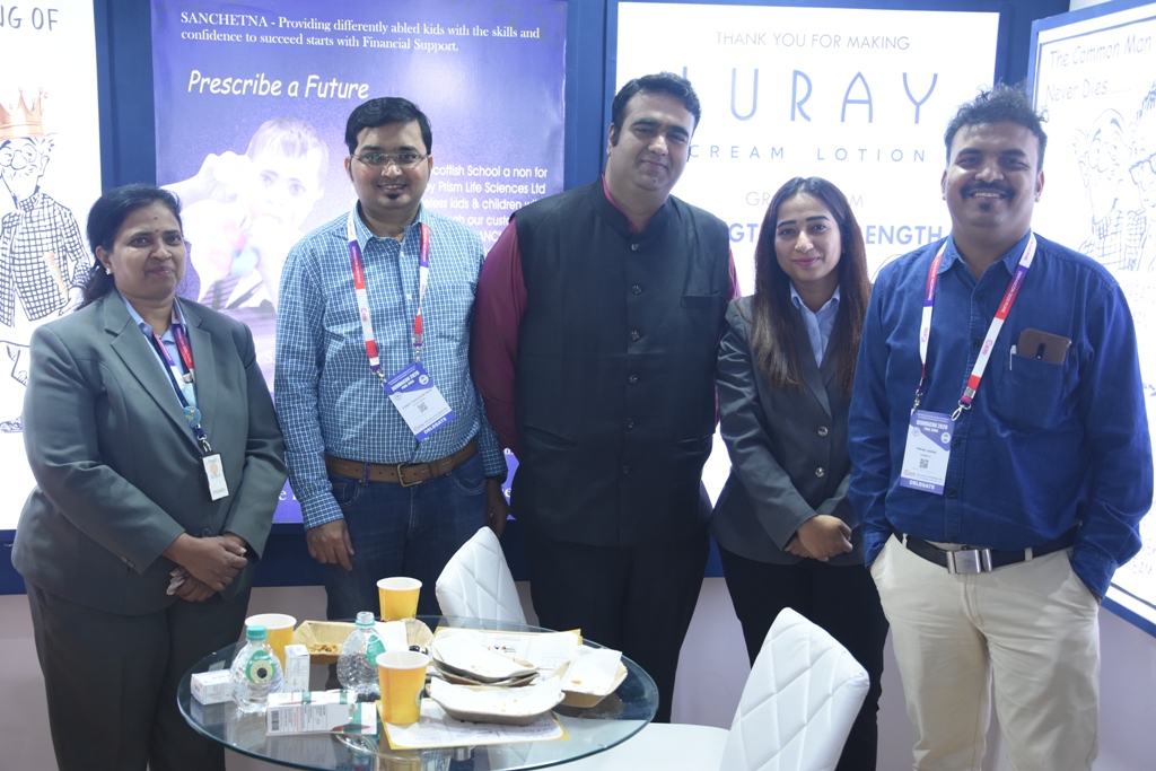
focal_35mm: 45
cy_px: 386
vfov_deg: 29.9
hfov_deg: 43.6
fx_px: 1445
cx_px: 578
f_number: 4.5
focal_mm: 30
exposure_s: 1/80
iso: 800
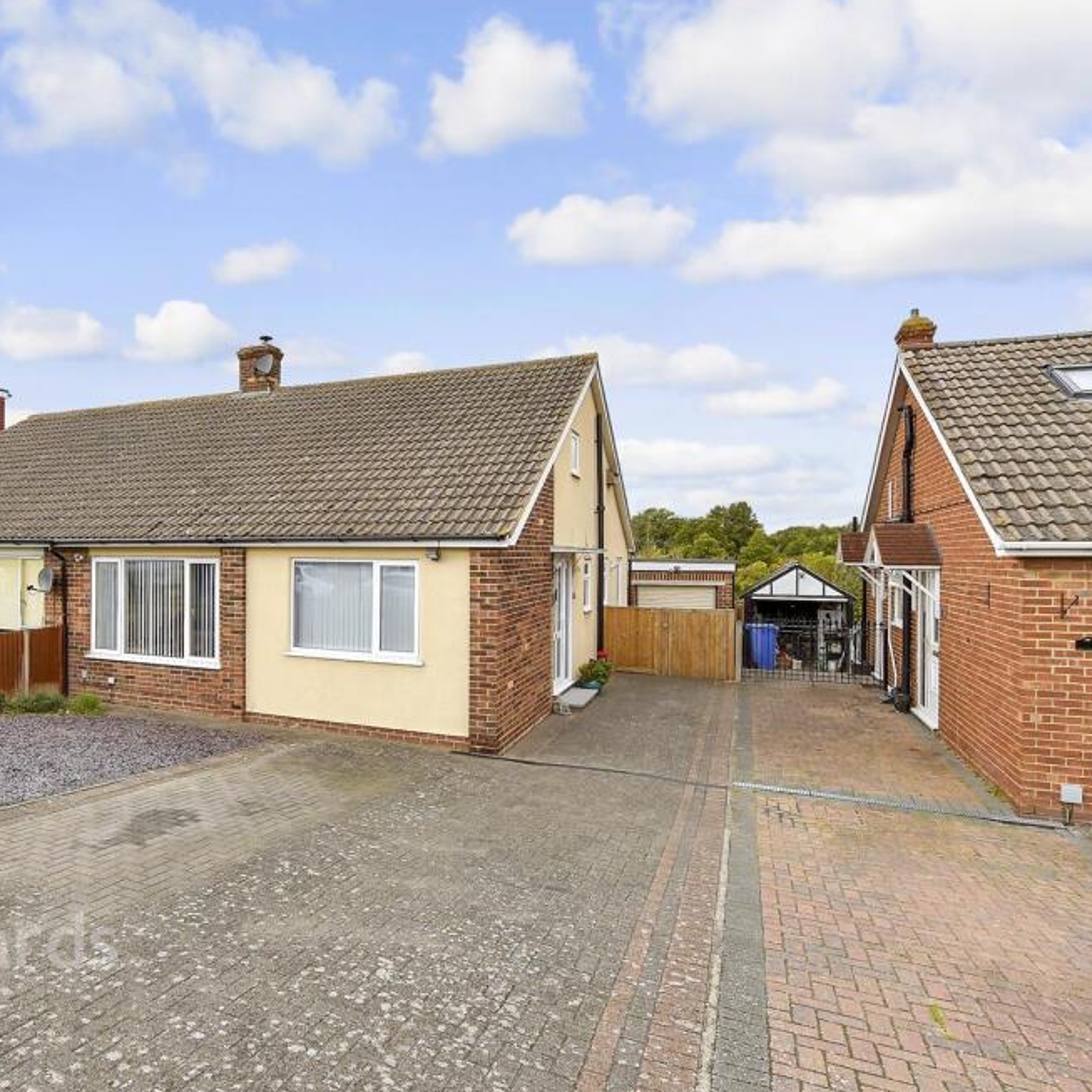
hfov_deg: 73.1
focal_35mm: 20
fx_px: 714
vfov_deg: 74.8
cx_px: 385
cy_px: 551
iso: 160
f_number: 5.6
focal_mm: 10
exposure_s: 1/500
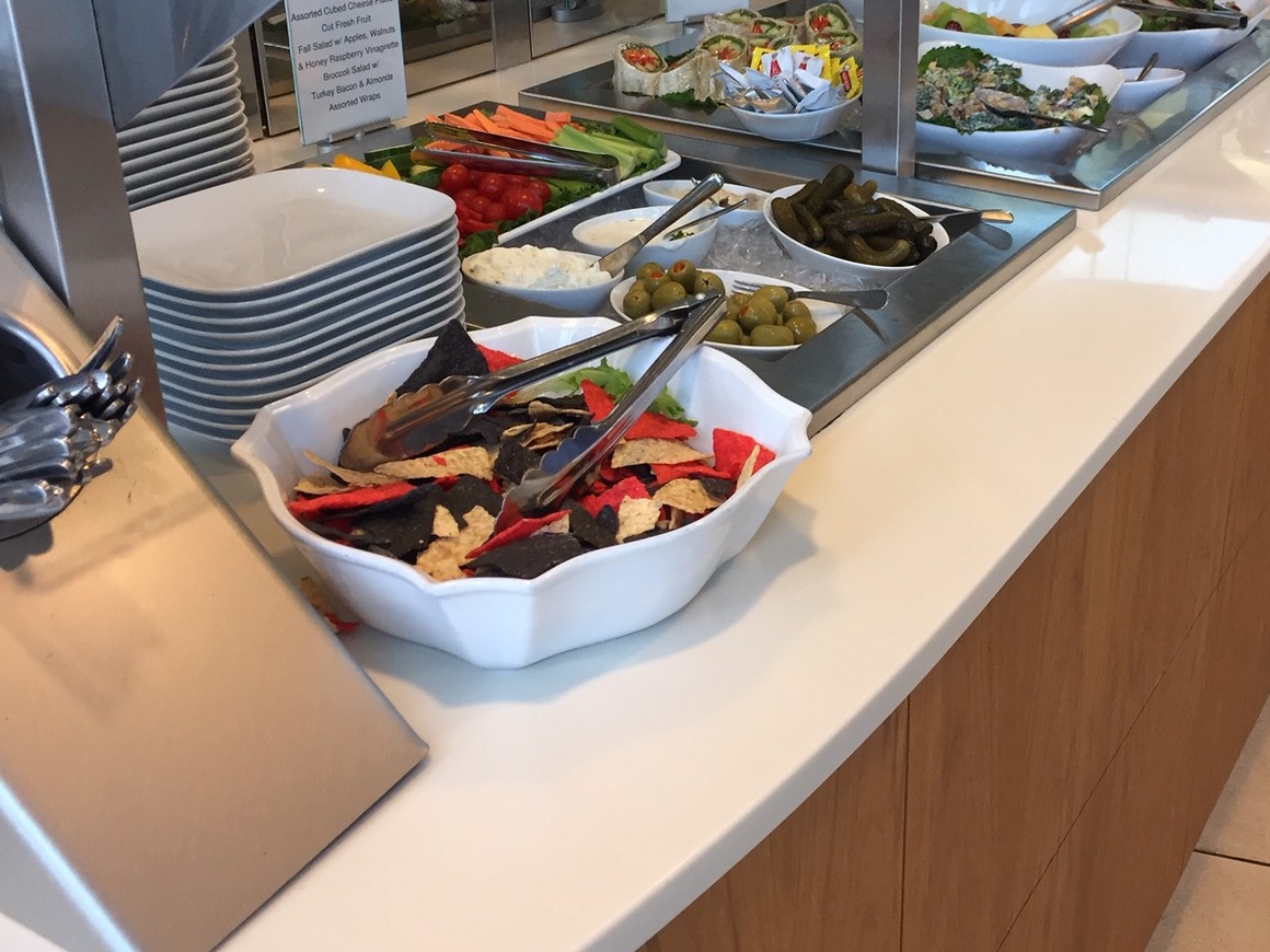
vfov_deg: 35.6
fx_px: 1468
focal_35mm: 40
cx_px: 799
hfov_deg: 46.4
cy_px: 313
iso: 80
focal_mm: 4.15
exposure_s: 1/30
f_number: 2.2
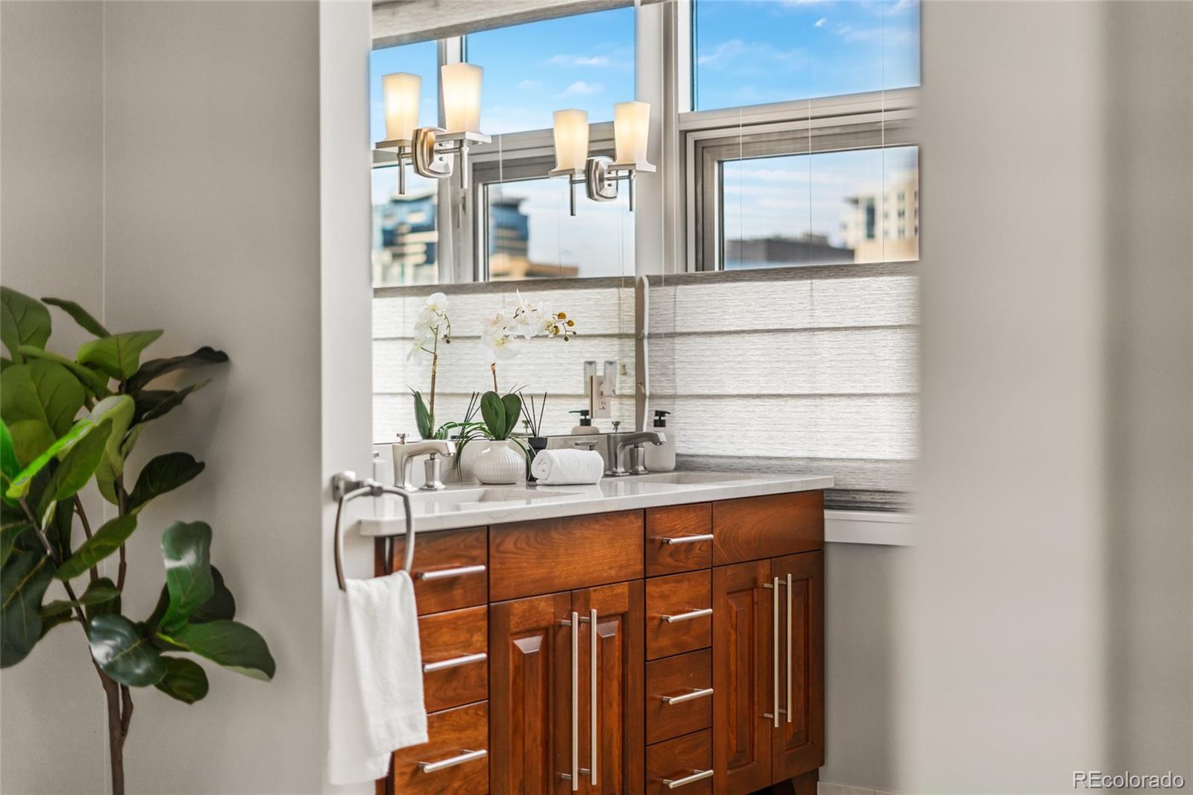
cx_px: 596
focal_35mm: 50
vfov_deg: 27.0
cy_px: 398
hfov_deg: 39.6
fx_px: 1656
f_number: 1.8
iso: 320
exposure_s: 1/250
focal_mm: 50
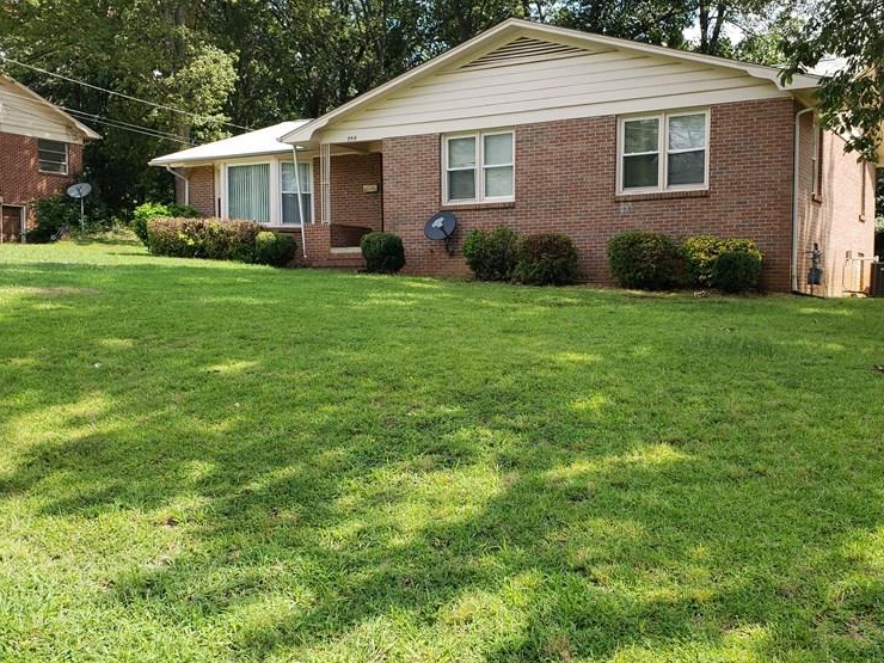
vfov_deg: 39.7
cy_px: 336
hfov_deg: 51.3
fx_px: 919
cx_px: 462
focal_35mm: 36
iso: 50
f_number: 2.4
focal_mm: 4.3
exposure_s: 1/428
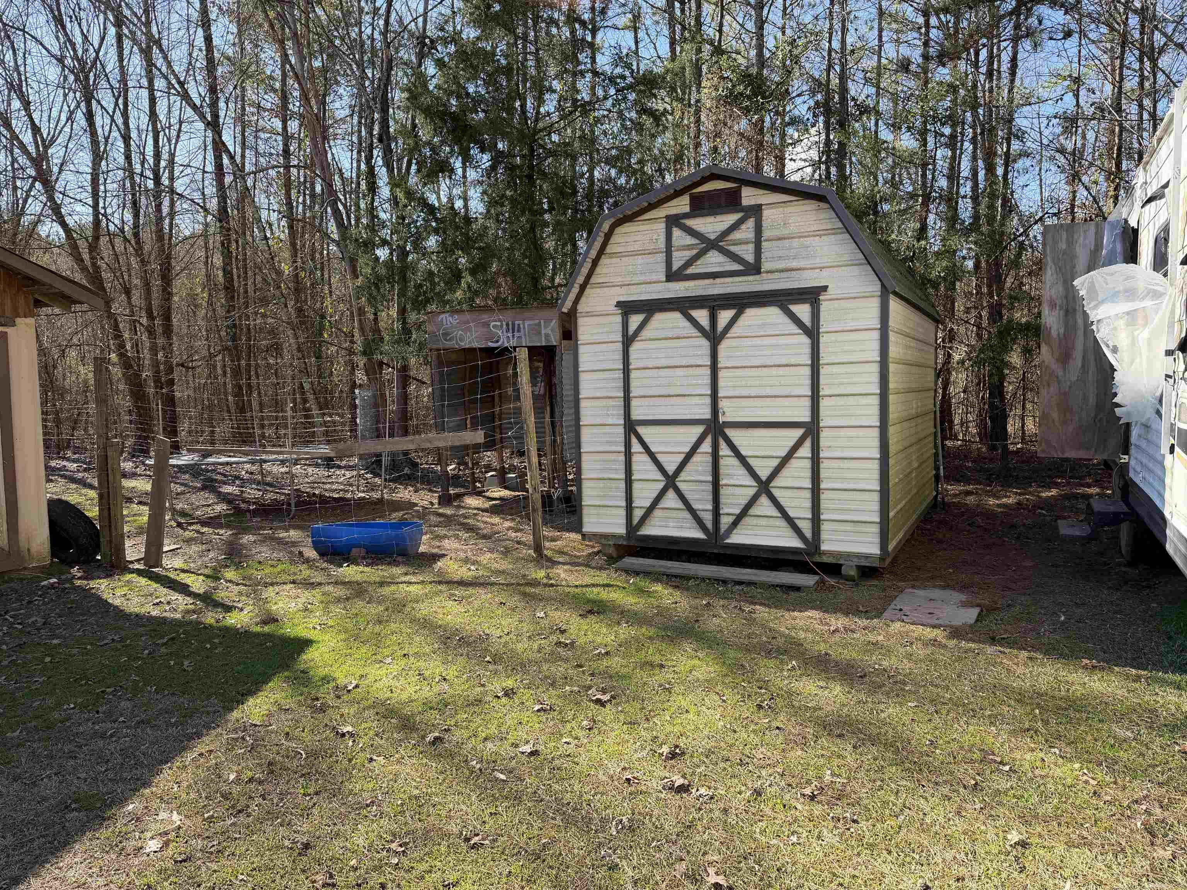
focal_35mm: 24
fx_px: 823
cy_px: 445
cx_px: 594
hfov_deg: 71.6
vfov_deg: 56.8
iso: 80
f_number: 1.78
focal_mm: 6.76
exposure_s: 1/772
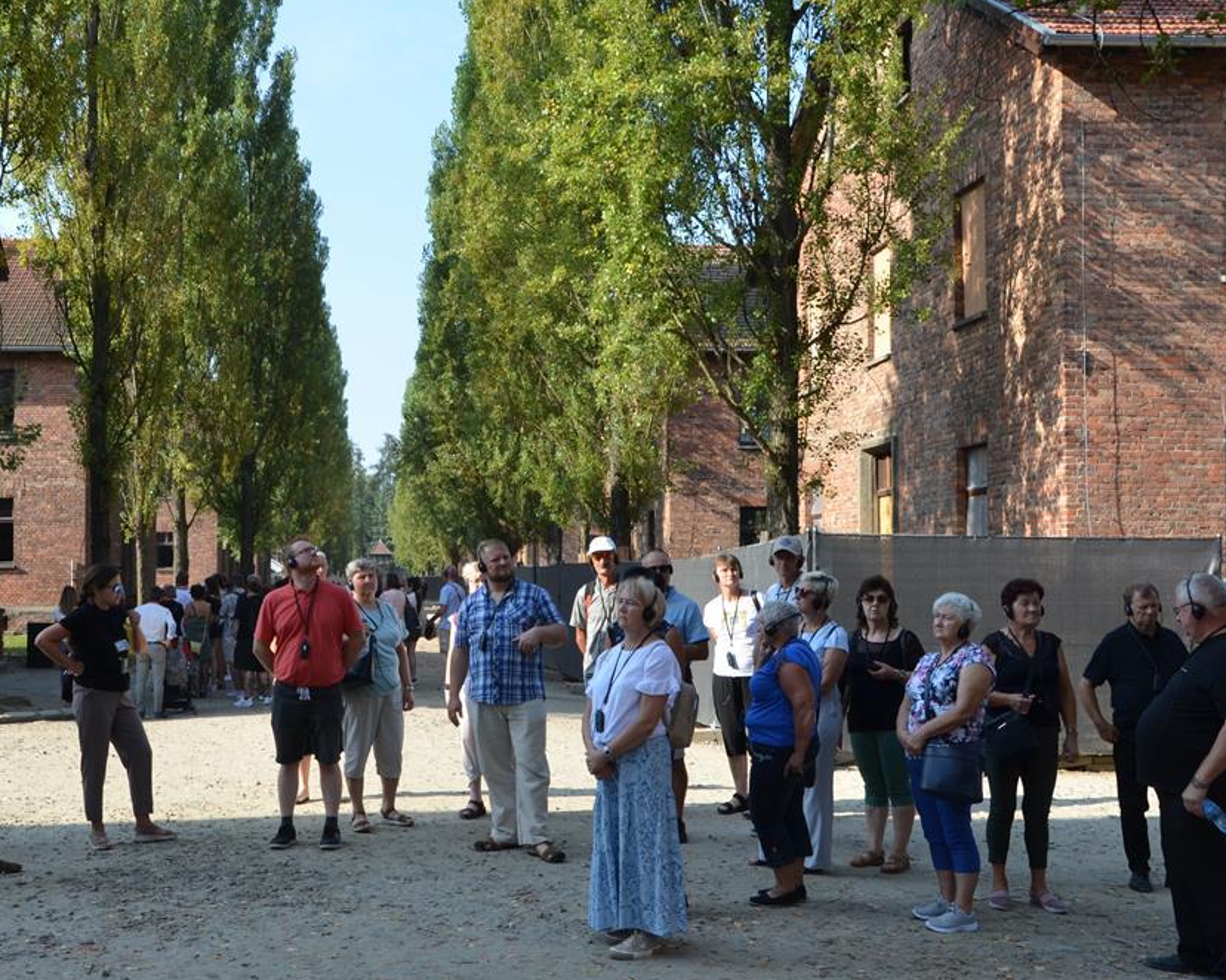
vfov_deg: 32.7
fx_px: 1669
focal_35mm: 46
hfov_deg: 39.9
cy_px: 546
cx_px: 426
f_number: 8
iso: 200
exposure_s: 1/250
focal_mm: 22
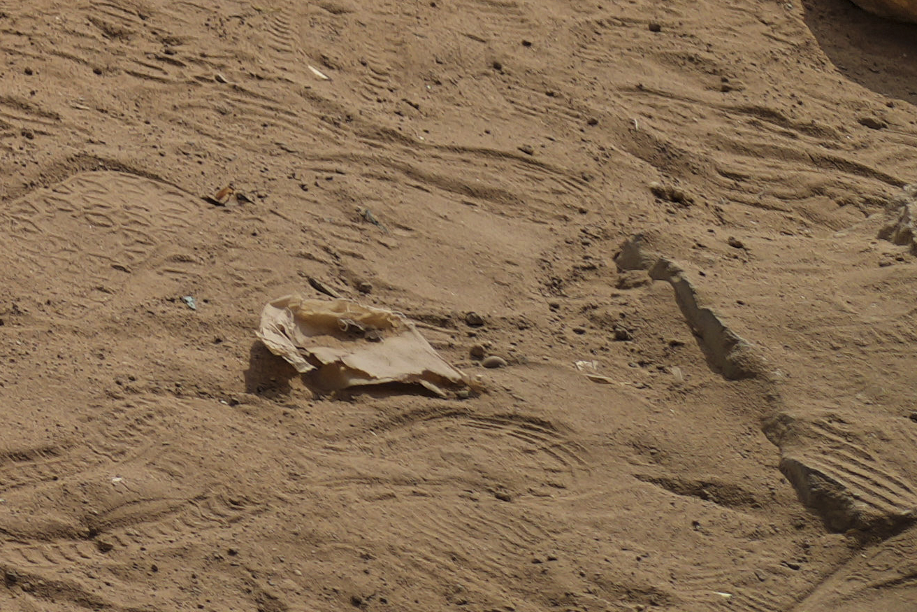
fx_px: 4025
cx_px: -2042
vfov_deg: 7.6
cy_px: -1212
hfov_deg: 9.4
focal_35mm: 158
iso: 80
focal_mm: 24
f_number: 4
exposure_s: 1/1600
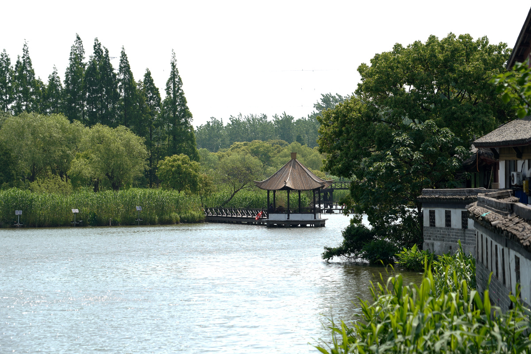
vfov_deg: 9.5
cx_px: 266
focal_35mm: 144
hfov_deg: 14.3
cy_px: 177
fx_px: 2124
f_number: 9
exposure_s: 1/160
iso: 100
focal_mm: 144
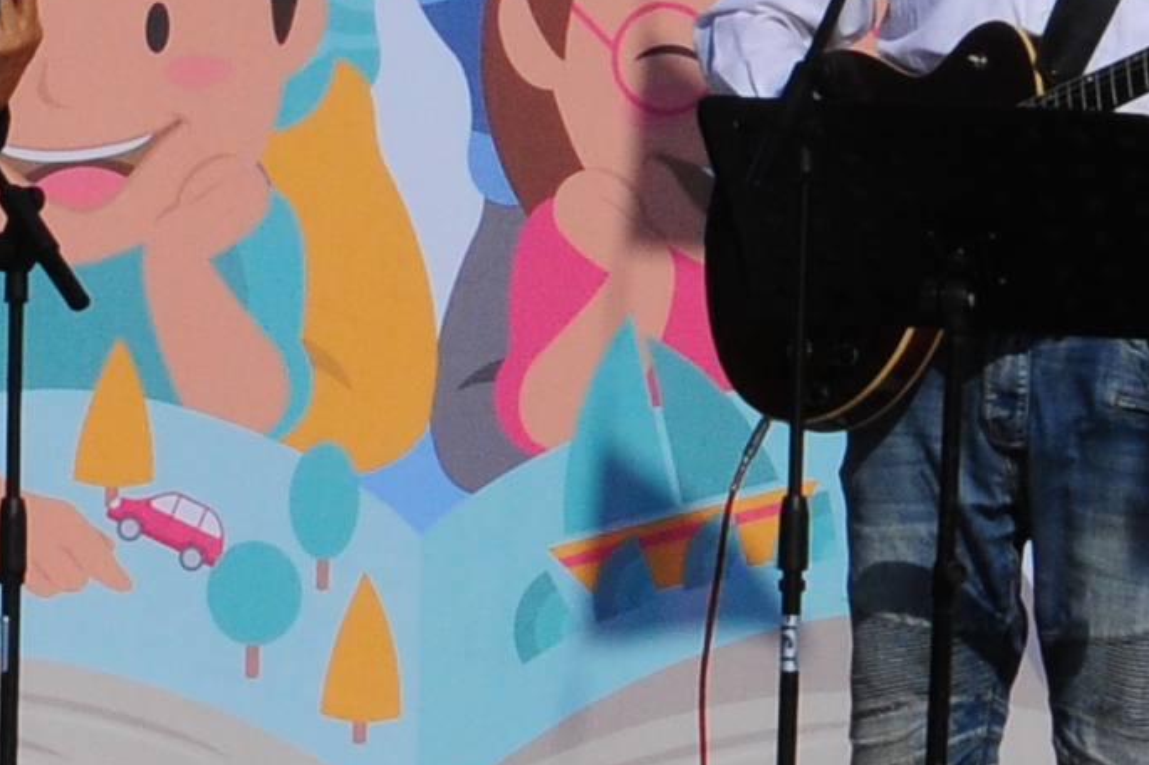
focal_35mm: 683
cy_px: -278
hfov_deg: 3.0
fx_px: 21788
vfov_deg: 2.0
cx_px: 1256
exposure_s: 1/640
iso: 1000
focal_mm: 110
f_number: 25
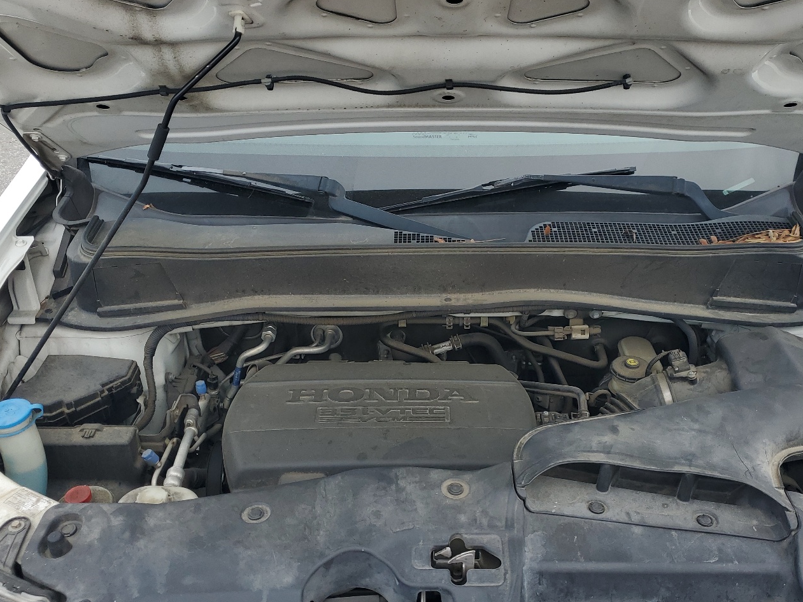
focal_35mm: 33
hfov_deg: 55.2
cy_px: 350
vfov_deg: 42.8
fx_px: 765
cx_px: 455
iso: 50
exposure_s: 1/909
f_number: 1.5
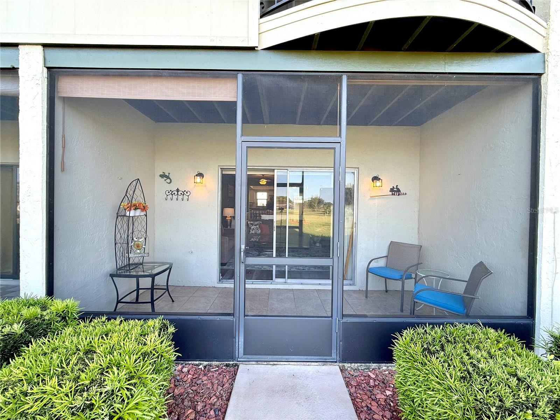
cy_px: 210
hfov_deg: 102.1
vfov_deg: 85.7
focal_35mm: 14
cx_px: 280
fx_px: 226
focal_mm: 2.22
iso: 64
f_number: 2.2
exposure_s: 1/114
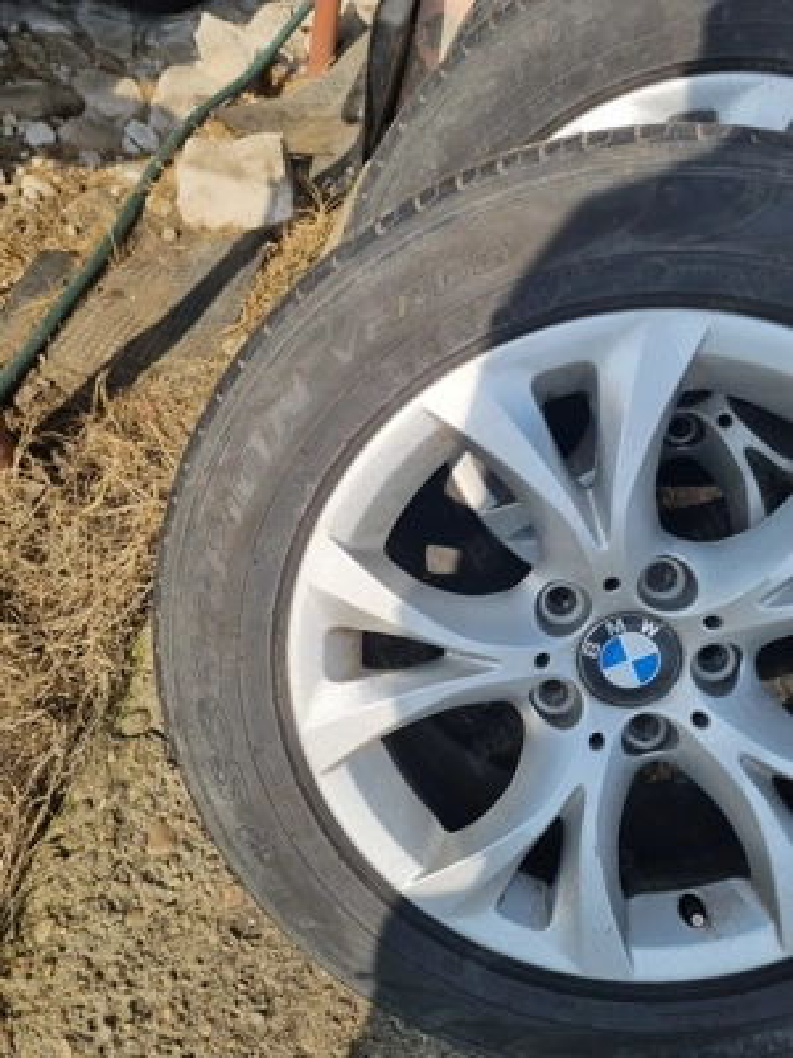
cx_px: 396
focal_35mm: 26
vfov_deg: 67.3
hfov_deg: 53.1
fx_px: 794
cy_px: 529
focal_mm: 5.4
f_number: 1.8
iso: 50
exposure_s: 1/3333
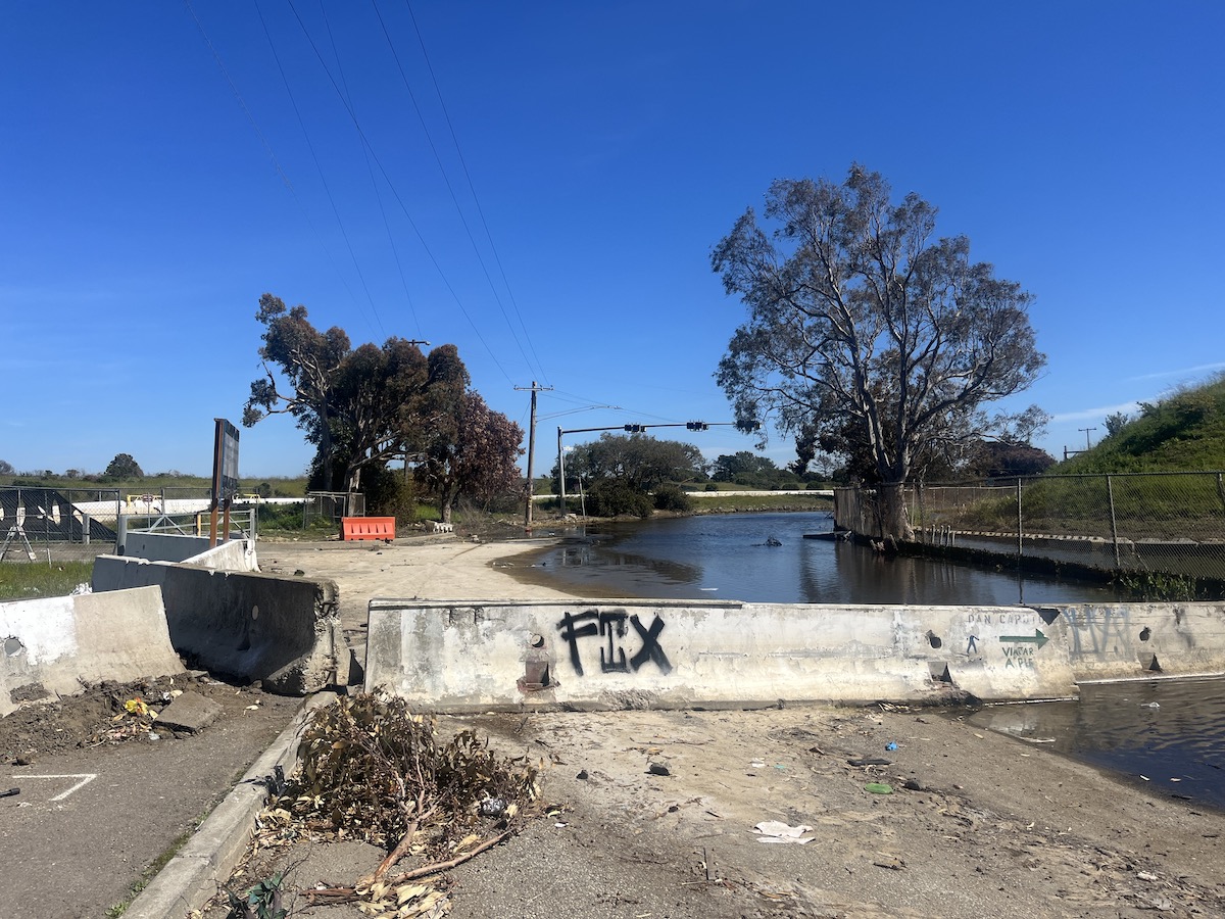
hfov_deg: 67.3
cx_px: 612
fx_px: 920
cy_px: 460
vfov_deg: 53.1
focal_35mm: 26
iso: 50
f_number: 1.6
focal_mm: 5.1
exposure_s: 1/5076
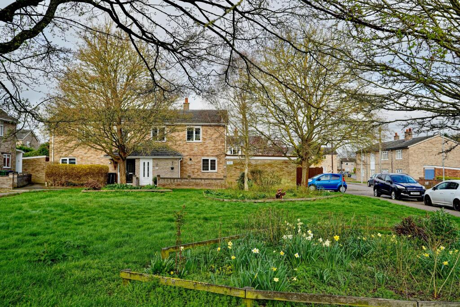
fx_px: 434
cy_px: 154
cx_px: 230
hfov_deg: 55.8
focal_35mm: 34
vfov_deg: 38.9
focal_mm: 34
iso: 100
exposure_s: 1/160
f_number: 4.5
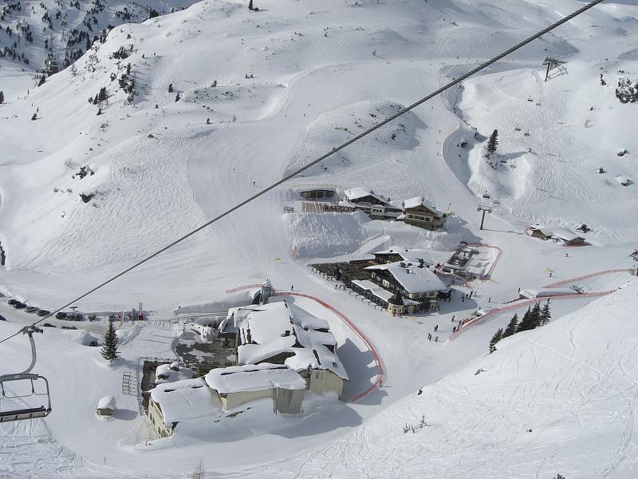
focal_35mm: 38
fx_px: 700
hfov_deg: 49.0
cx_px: 319
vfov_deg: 37.7
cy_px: 240
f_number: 4.4
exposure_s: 1/2000
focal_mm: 6.3
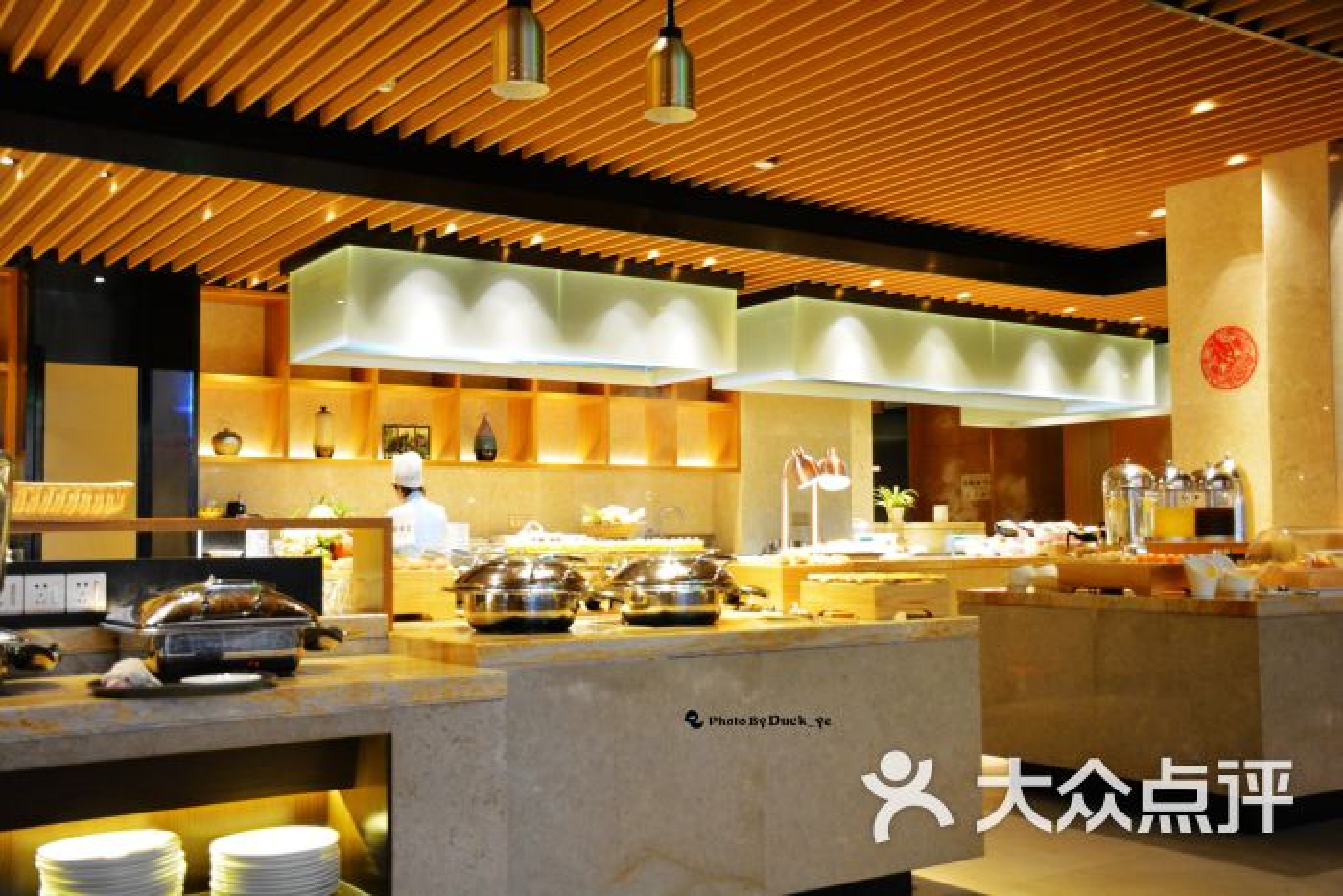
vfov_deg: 36.9
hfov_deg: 53.1
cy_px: 448
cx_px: 672
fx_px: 1343
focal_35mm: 36
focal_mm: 24
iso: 1600
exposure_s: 1/15
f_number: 3.8
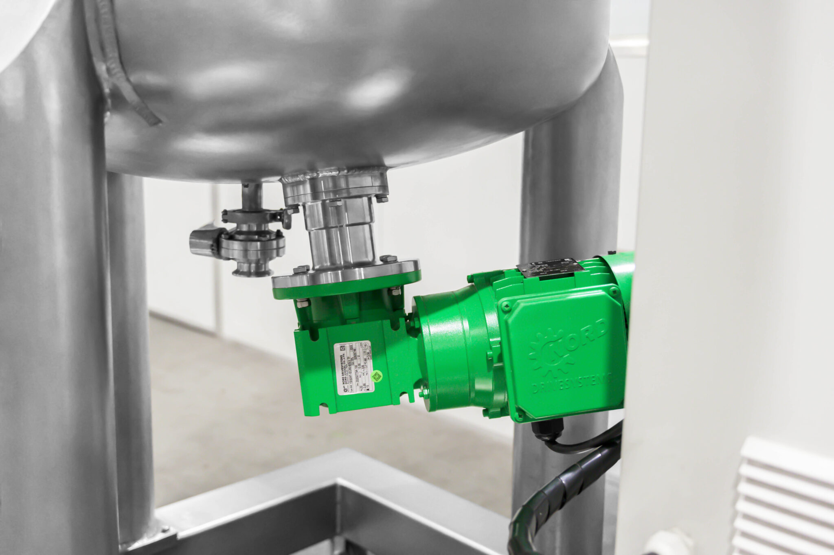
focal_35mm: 38
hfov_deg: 50.7
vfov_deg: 35.0
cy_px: 278
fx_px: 880
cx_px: 417
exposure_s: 1/80
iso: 4000
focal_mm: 38
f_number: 4
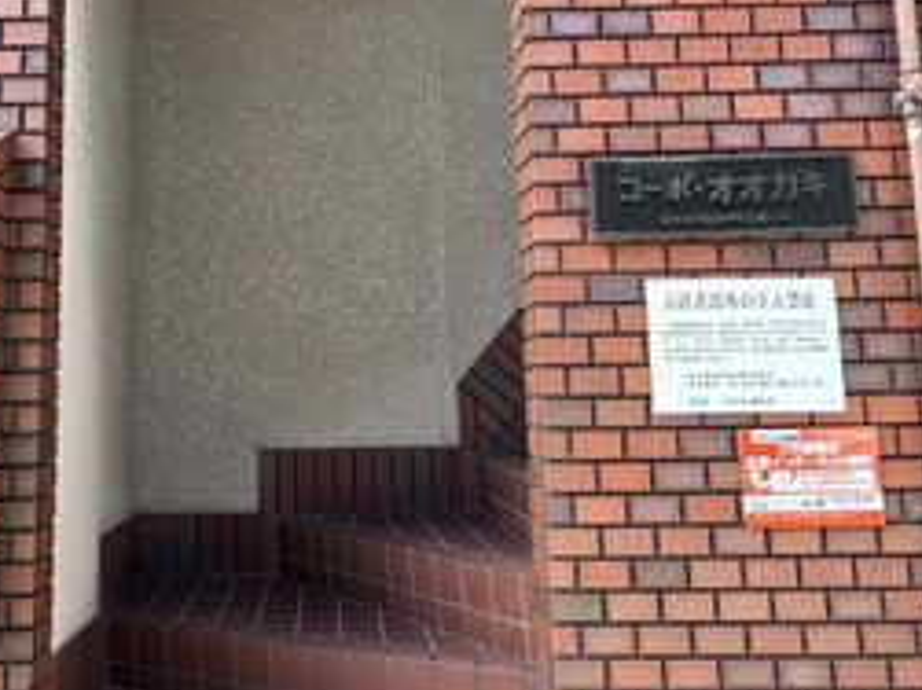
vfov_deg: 36.5
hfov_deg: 46.9
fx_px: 1038
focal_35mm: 39
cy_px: 244
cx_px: 290
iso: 40
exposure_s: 1/161
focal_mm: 2.22
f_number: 2.2
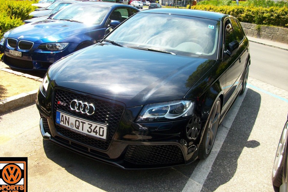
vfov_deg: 36.9
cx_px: 143
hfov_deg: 53.1
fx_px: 288
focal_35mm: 36
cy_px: 94
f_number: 2.9
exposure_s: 1/402
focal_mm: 5.7
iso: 80
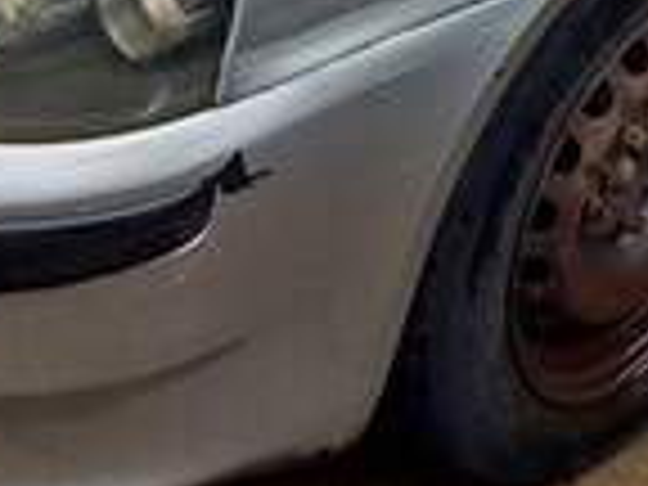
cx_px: 490
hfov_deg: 19.5
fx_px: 1872
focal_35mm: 100
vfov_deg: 13.5
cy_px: -356
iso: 64
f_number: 1.8
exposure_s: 1/100
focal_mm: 5.23
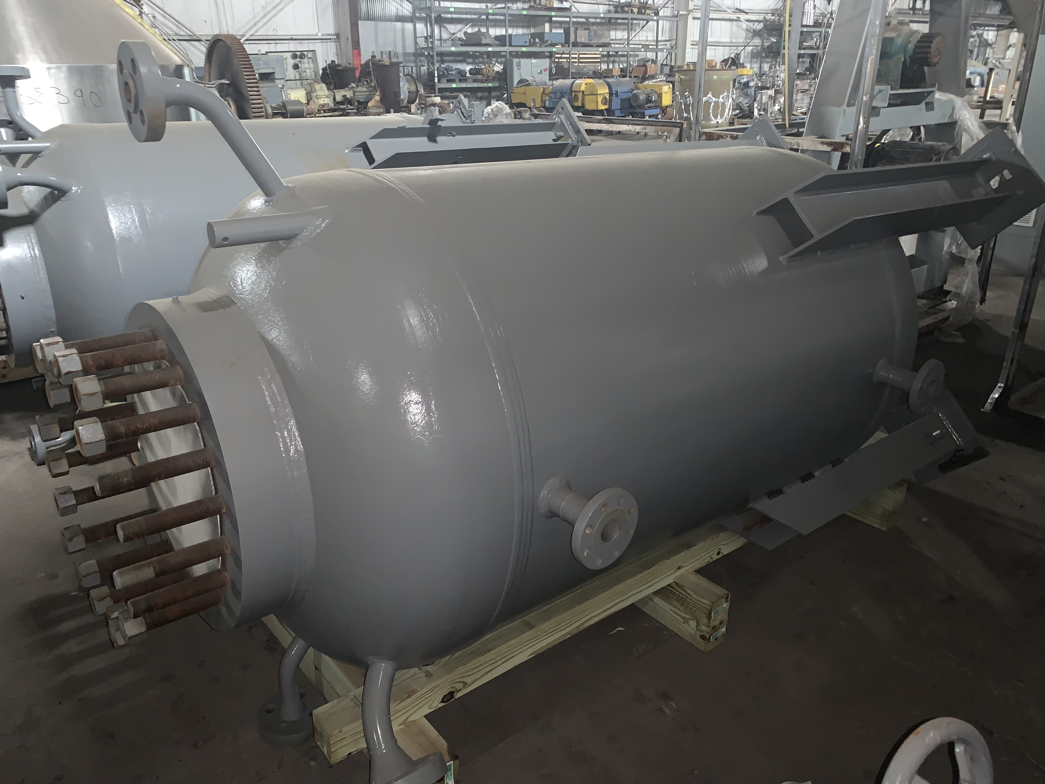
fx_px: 785
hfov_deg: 67.3
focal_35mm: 26
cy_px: 392
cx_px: 522
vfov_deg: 53.1
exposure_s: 1/4
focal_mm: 4.25
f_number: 1.8
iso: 125
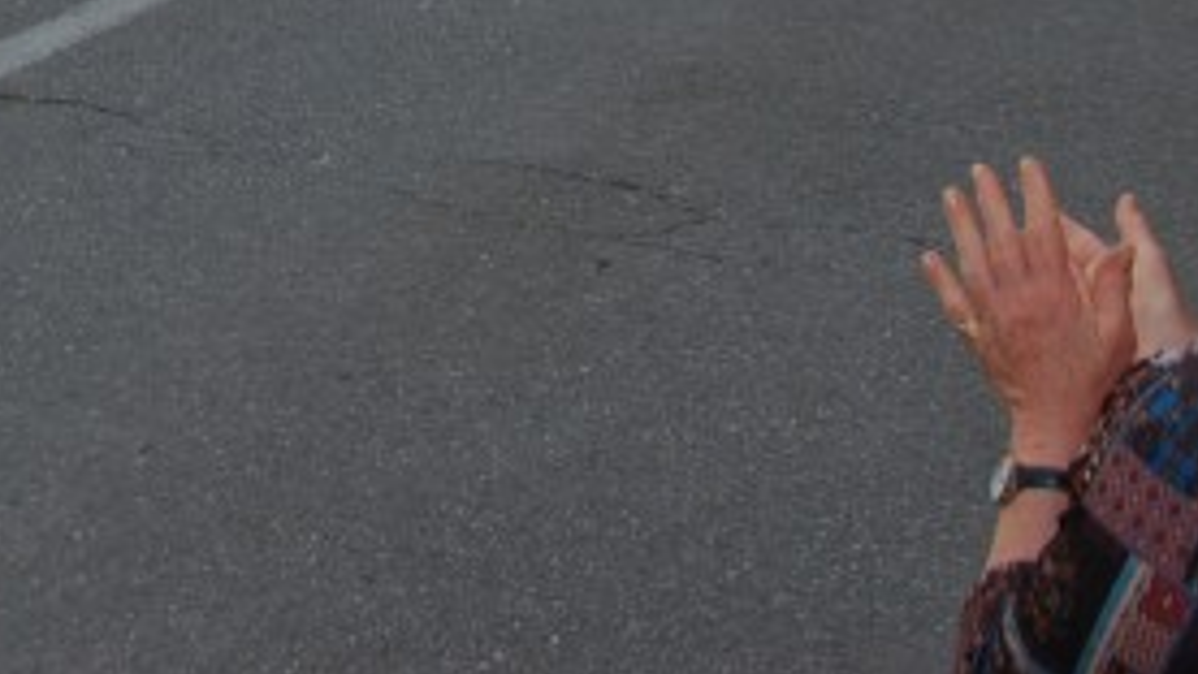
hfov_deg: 16.1
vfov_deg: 8.8
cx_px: 231
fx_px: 4194
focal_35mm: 132
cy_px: -614
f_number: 5.6
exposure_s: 1/200
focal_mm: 26
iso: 100
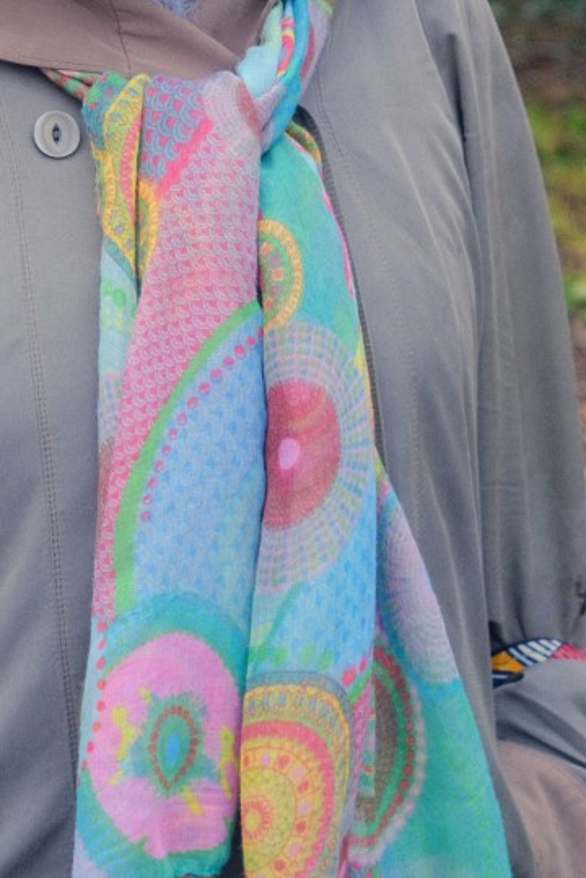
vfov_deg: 17.5
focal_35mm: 114
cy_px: -21
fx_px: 2780
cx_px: 122
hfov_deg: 12.0
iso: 320
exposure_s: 1/140
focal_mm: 27
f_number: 2.8
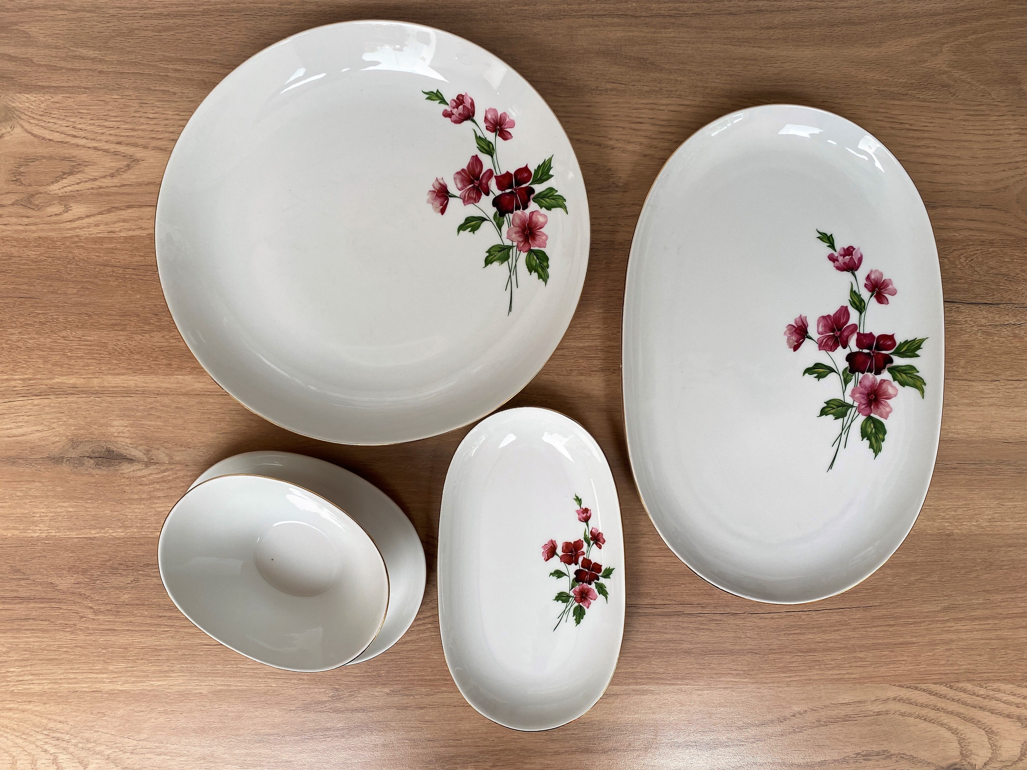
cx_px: 514
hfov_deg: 67.3
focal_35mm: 26
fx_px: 771
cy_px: 385
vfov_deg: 53.1
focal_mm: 4.25
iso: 32
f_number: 1.8
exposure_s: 1/122
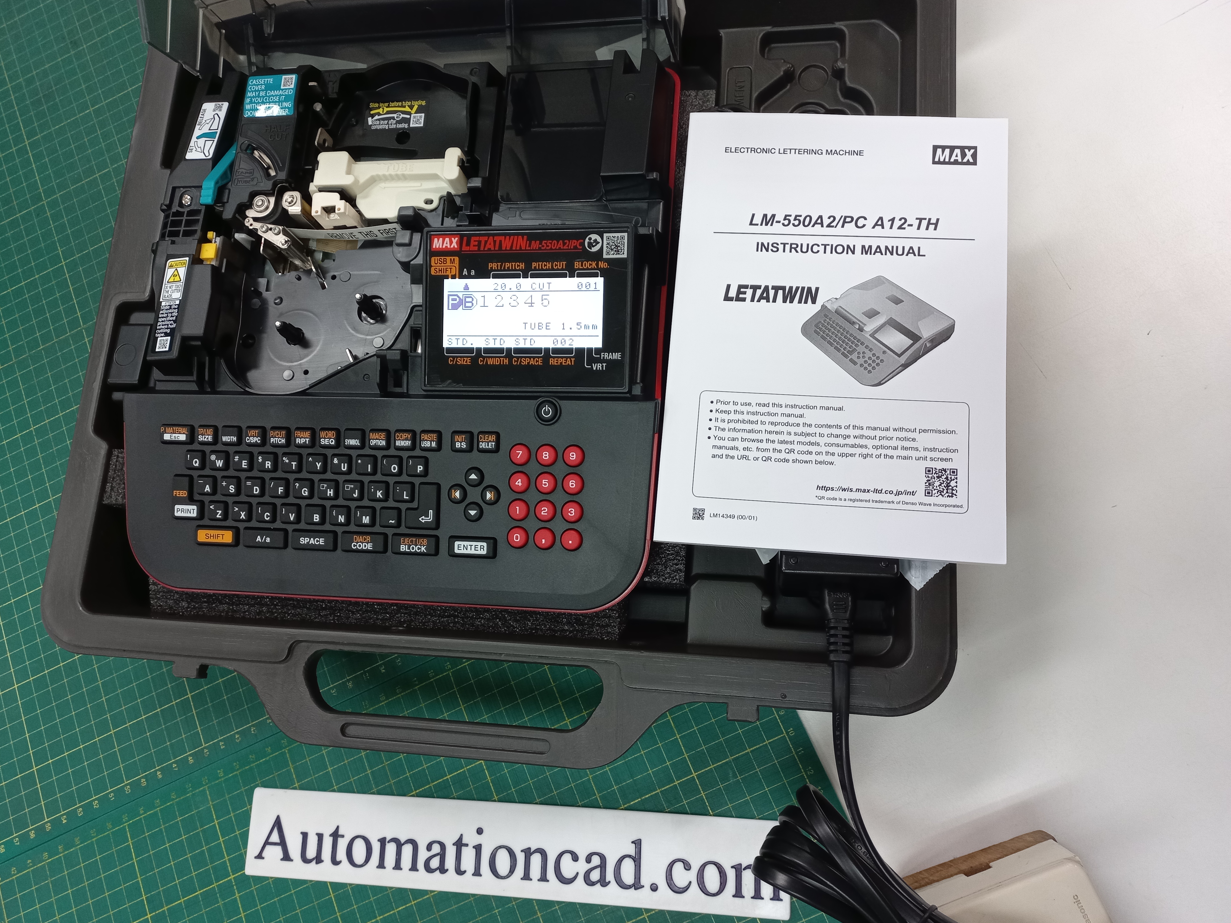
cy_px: 469
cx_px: 619
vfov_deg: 53.1
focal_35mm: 26
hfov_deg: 67.3
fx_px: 925
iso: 200
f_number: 1.8
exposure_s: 1/50
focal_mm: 4.6
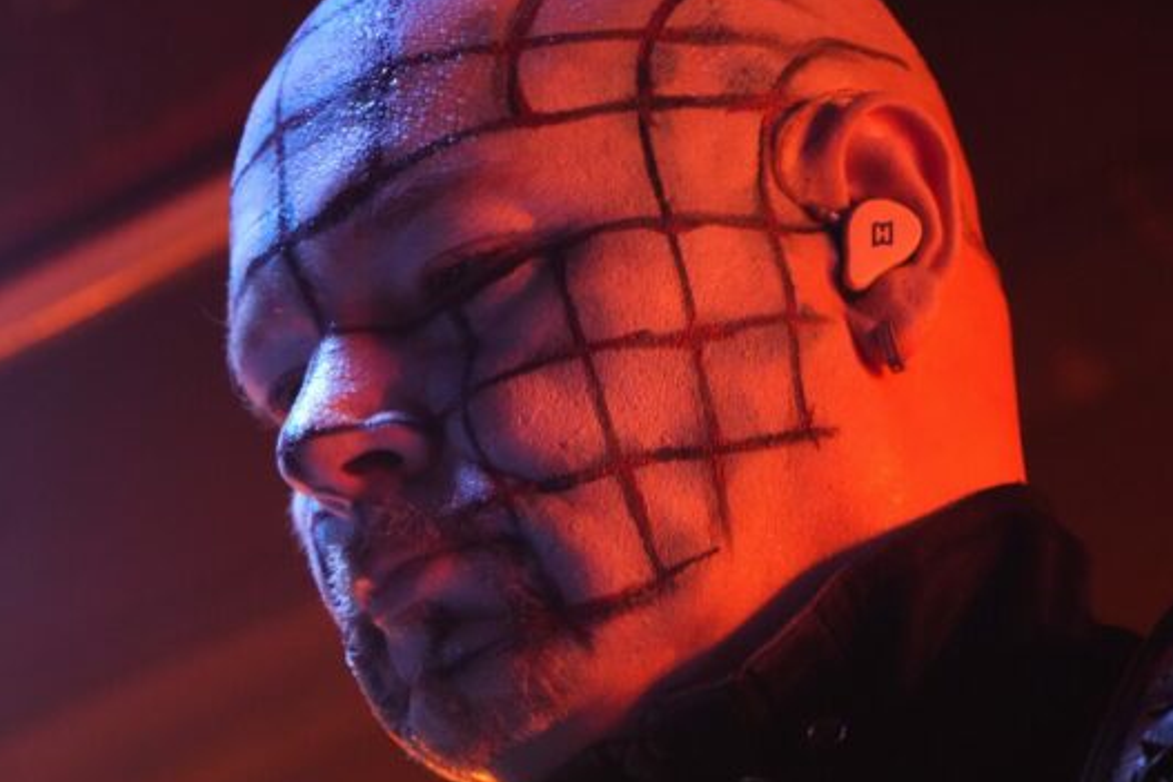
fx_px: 6123
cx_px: 568
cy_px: 517
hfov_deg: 10.9
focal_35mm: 188
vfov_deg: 7.3
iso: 6400
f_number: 5
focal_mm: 86
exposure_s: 1/160
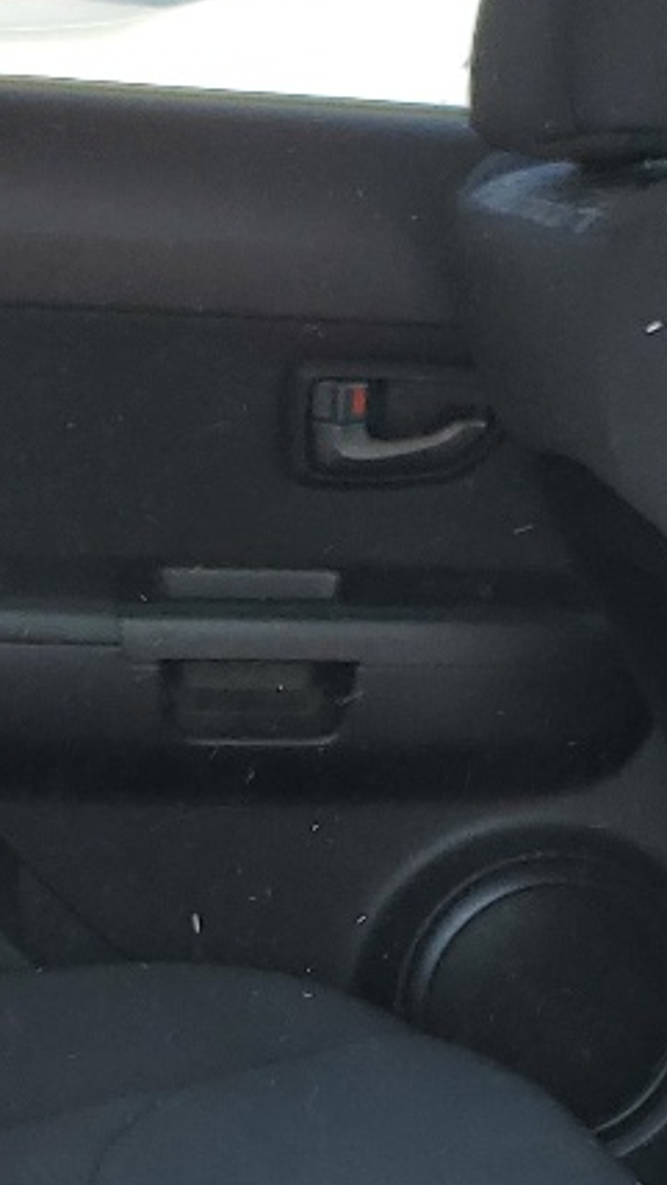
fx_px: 3330
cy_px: 1135
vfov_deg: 19.7
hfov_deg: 11.4
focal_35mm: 106
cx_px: 457
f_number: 1.5
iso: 50
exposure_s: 1/455
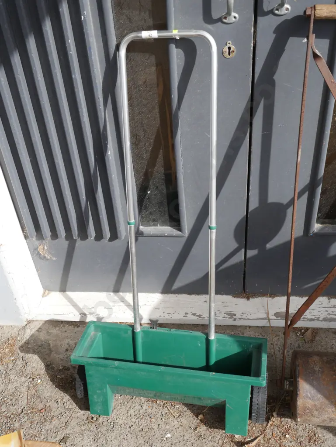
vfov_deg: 51.3
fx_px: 466
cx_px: 168
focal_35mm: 36
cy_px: 224
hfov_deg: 39.7
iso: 200
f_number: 7.1
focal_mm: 18
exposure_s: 1/320
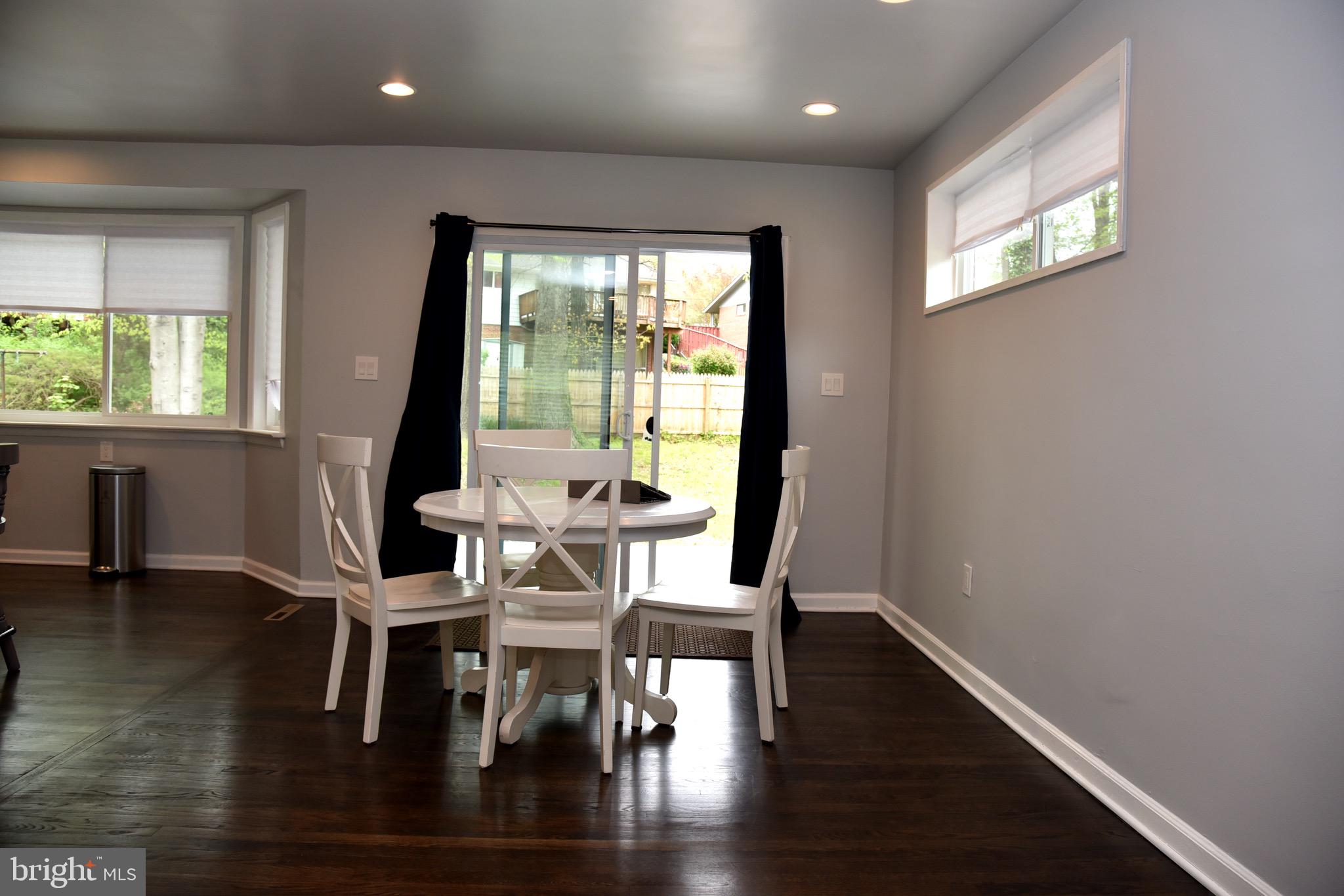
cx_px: 672
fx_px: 896
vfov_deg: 53.1
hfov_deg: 73.7
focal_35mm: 24
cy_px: 448
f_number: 5.6
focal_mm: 24
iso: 800
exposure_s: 1/125
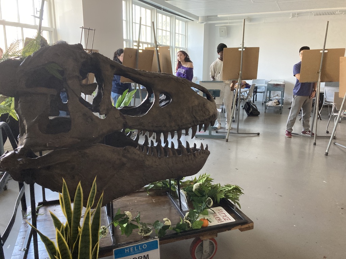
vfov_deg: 49.7
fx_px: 280
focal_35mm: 28
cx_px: 173
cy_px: 130
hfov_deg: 63.4
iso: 320
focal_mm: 3.99
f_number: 1.8
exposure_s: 1/60
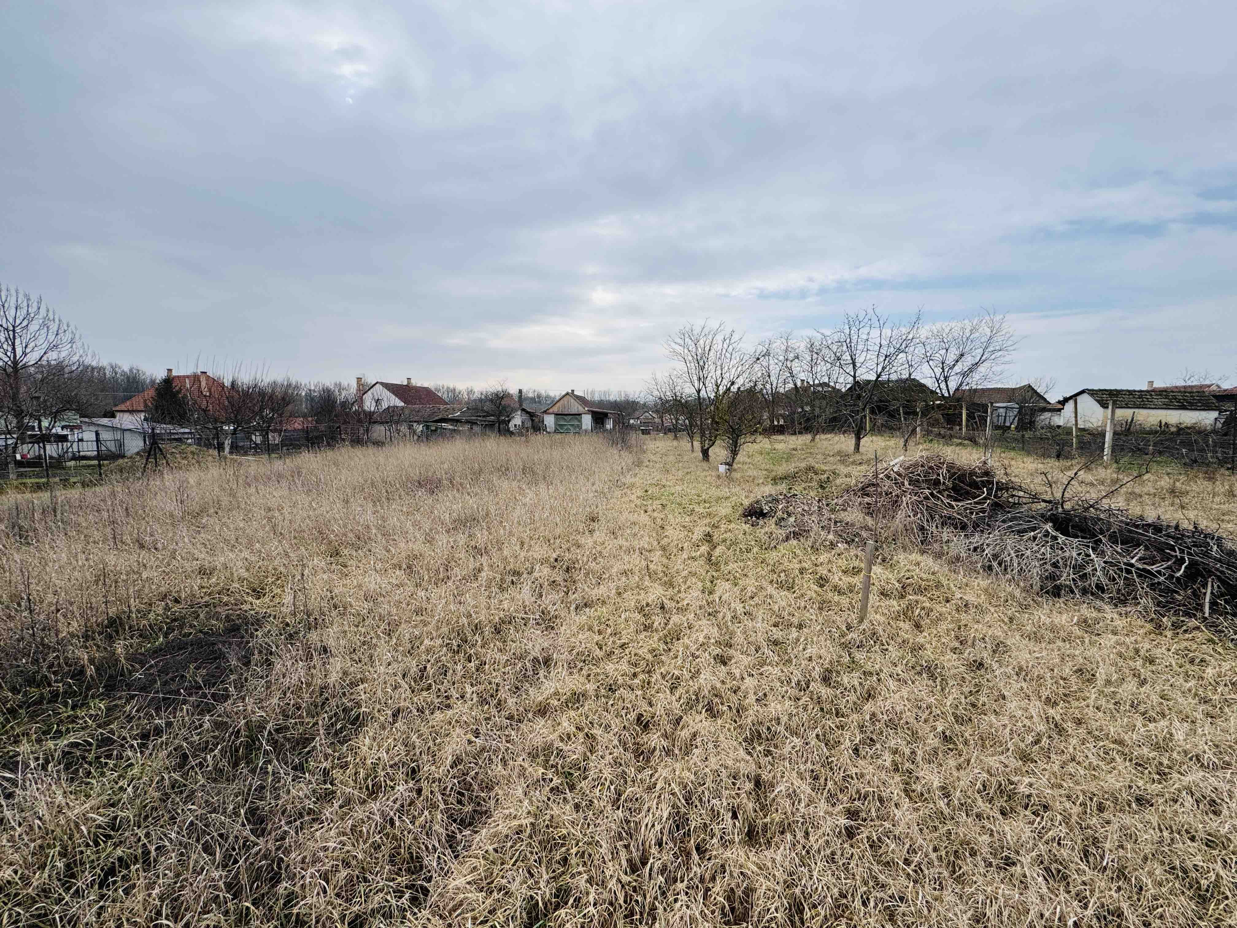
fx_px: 500
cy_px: 464
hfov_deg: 102.1
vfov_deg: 85.7
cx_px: 618
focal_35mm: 14
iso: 50
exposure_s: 1/1536
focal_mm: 2.22
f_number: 2.2
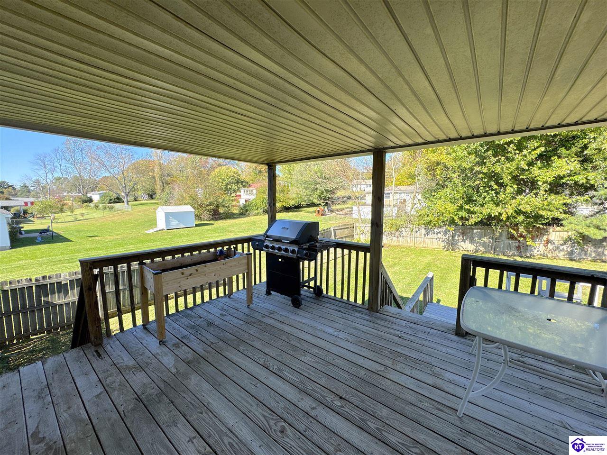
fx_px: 245
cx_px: 304
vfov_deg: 85.7
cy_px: 228
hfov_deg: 102.1
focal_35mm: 14
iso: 50
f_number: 2.2
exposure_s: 1/587
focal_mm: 2.22
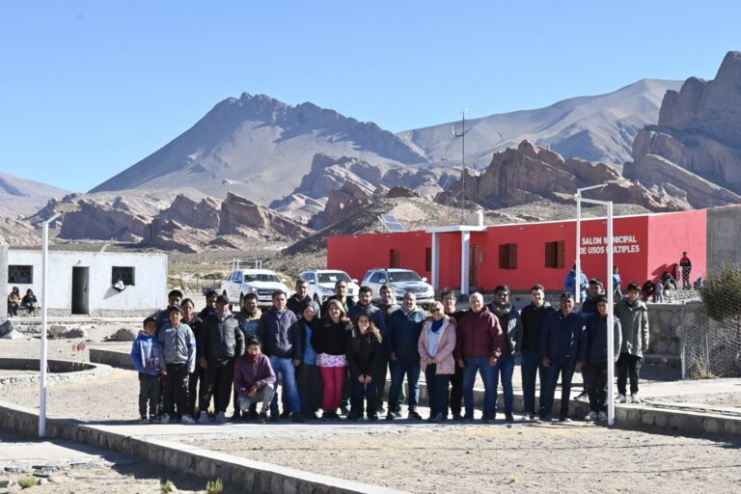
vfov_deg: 22.6
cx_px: 370
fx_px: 1235
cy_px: 247
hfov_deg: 33.4
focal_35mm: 60
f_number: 11
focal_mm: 40
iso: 1000
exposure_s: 1/800
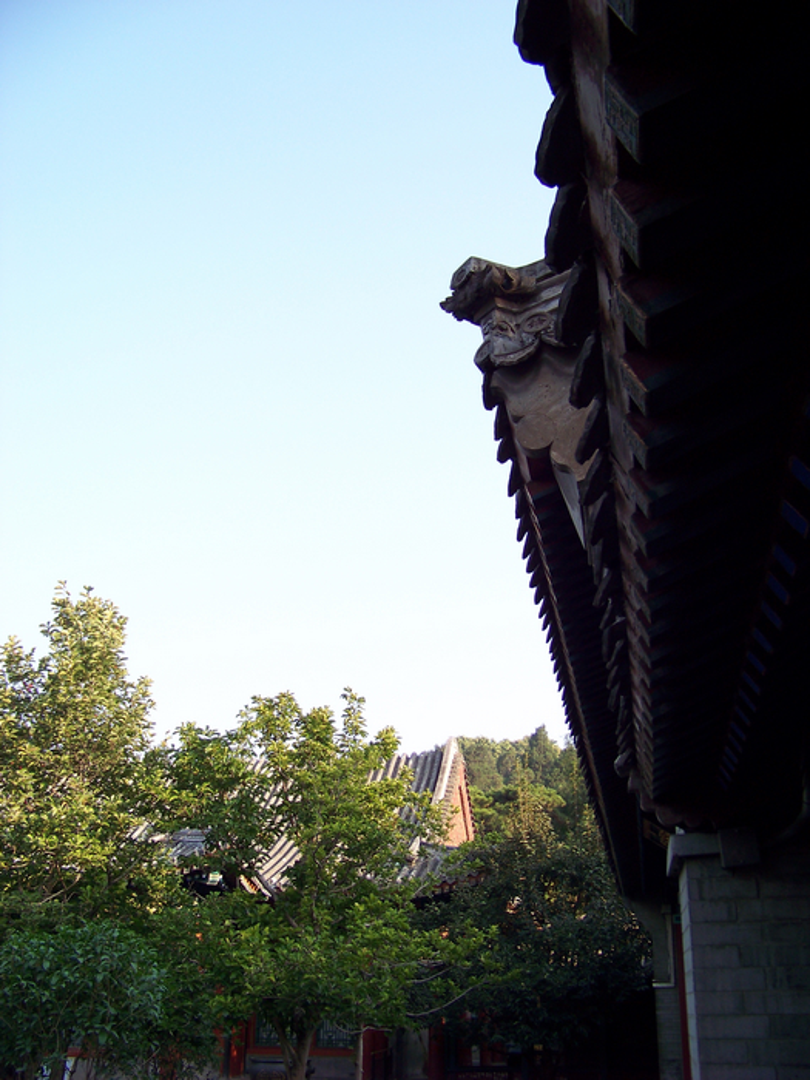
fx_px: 1123
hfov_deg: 39.7
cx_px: 405
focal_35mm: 36
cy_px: 540
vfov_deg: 51.4
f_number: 2.8
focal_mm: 5.85
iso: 64
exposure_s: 1/200
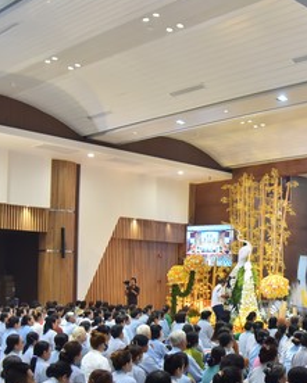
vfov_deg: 34.7
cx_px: 261
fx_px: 602
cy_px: 281
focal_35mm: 53
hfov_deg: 27.8
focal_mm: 24
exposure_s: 1/80
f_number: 5.6
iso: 1000
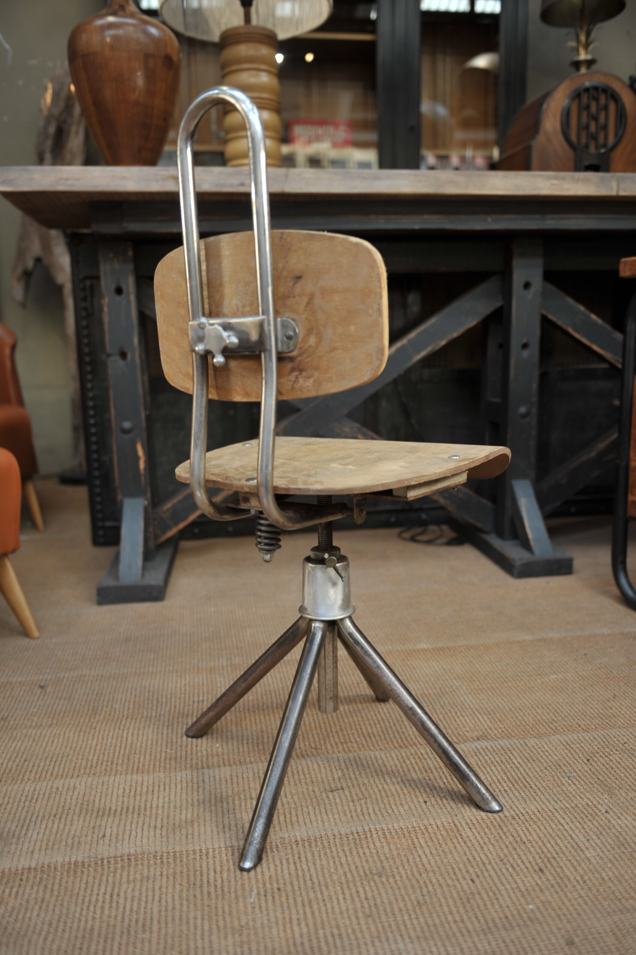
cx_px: 318
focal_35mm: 29
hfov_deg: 44.9
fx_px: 769
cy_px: 478
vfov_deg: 63.7
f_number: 2.8
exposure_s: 1/50
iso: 200
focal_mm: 29
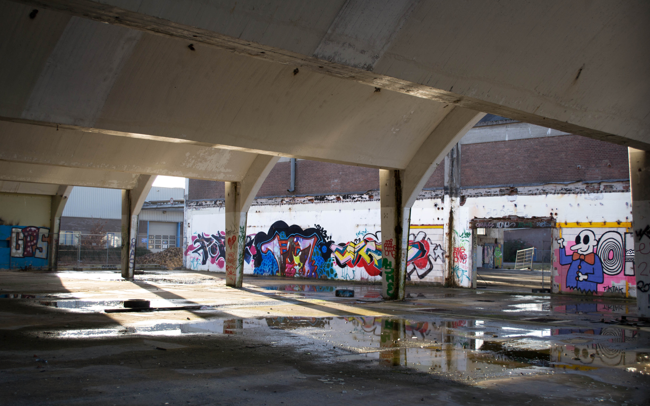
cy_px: 213
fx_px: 762
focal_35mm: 43
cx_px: 325
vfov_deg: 29.9
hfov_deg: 46.2
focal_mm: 28
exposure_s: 1/200
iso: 140
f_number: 4.5
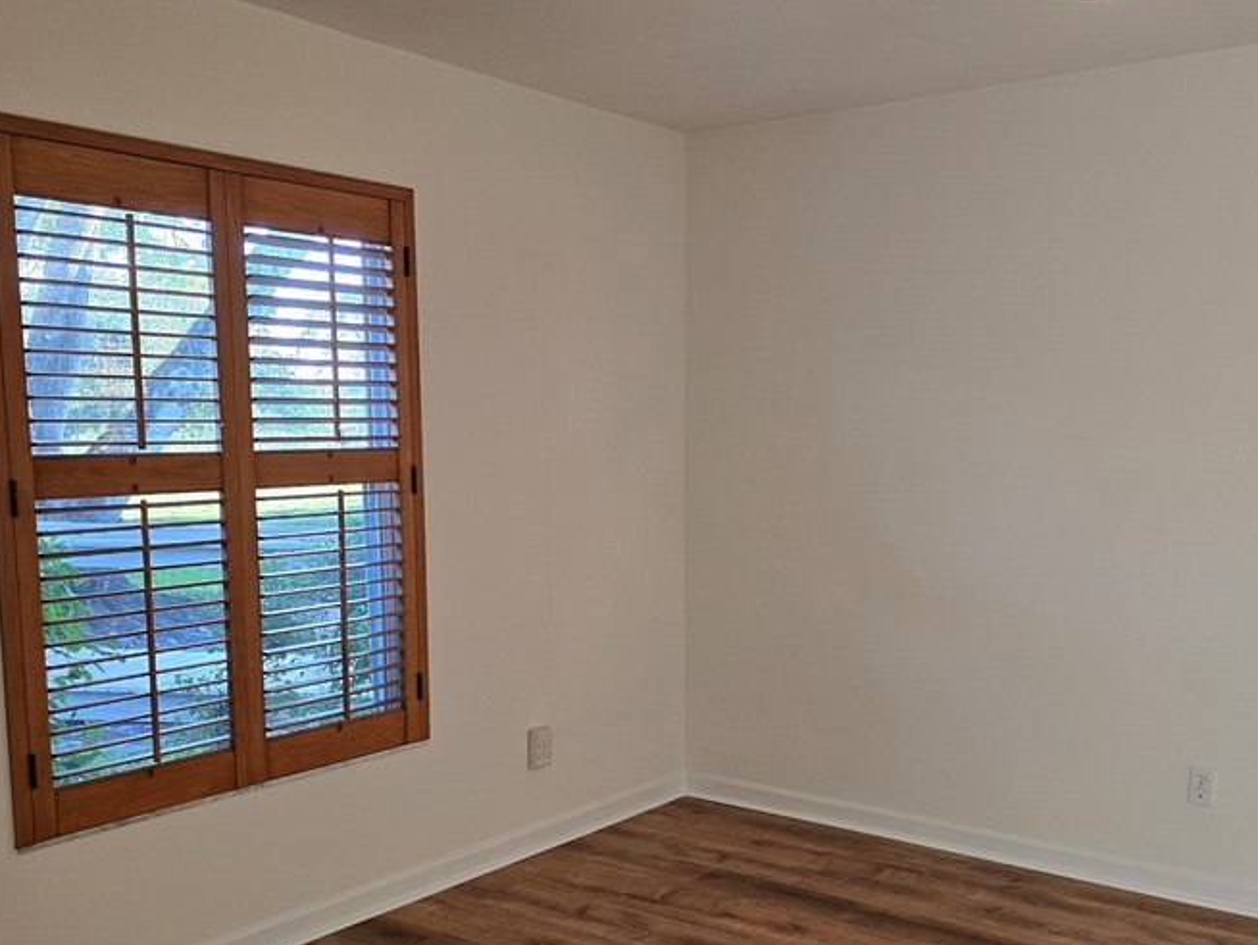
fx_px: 1309
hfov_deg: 51.3
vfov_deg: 39.4
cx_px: 679
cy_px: 600
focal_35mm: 36
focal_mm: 6.3
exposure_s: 1/180
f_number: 1.7
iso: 160
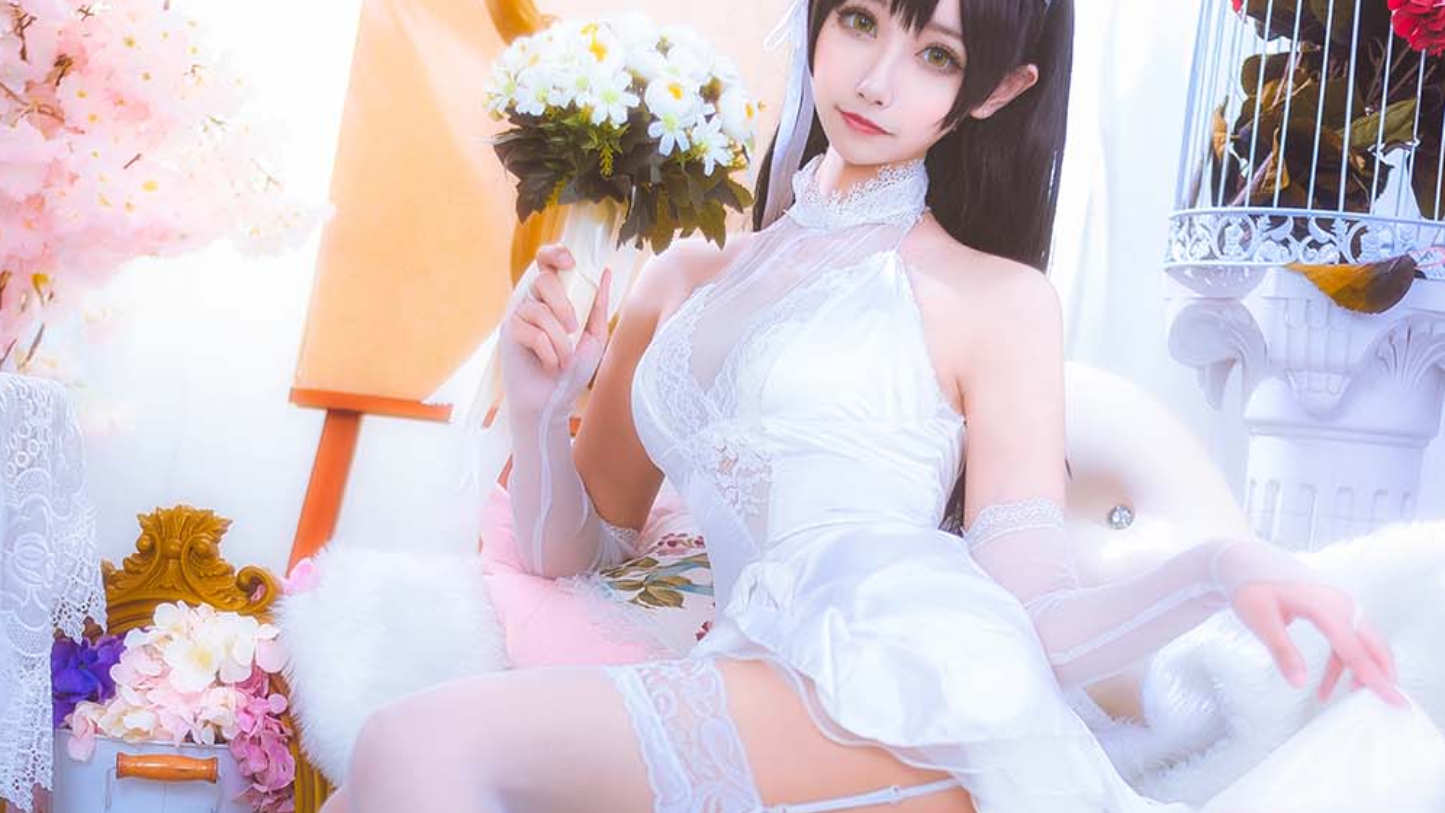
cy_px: 645
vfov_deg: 15.2
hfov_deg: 26.9
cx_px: 721
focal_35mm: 79
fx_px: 3027
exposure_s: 1/125
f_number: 2
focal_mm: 50
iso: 400
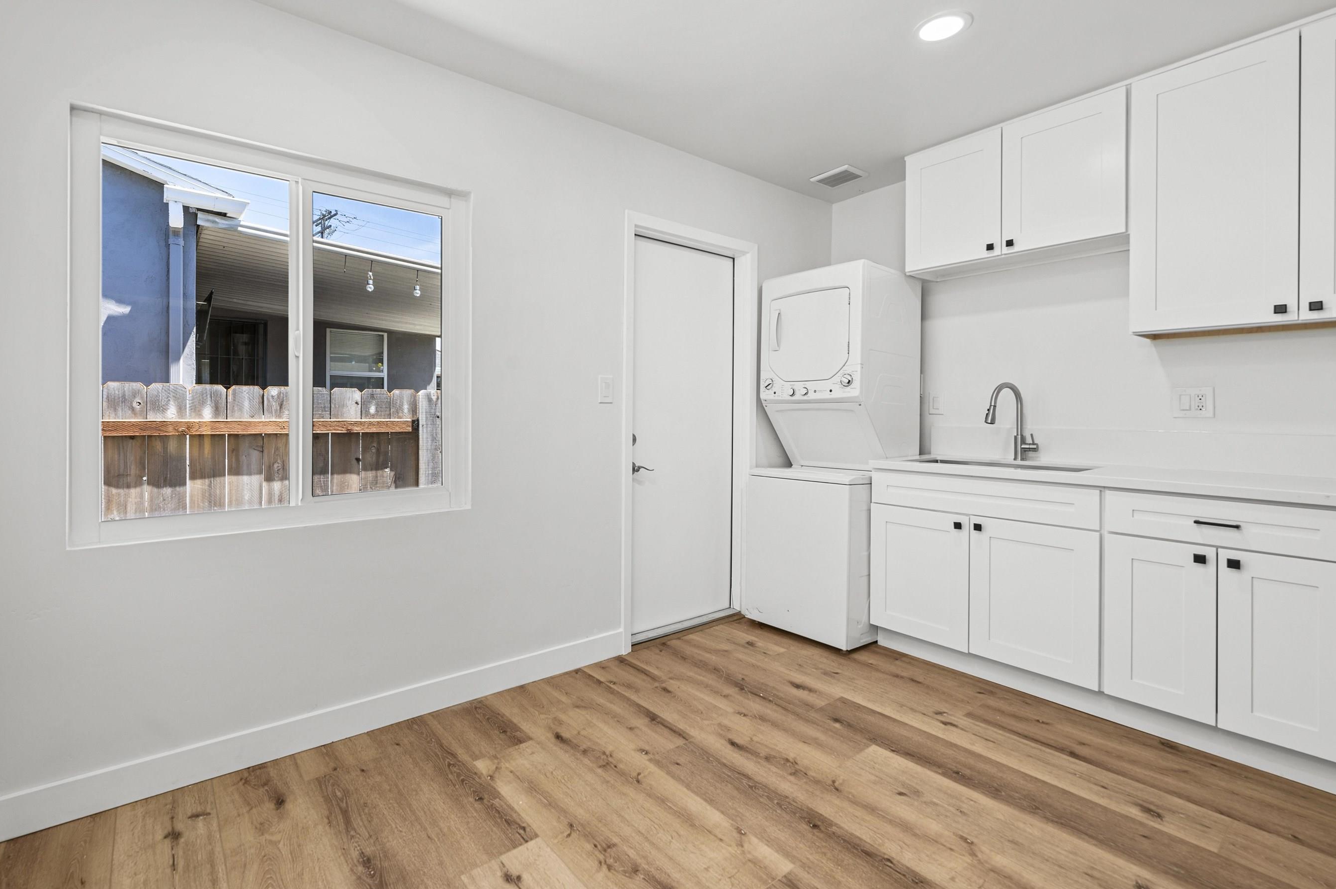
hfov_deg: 96.6
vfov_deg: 73.6
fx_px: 593
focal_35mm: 16
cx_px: 617
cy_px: 420
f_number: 8
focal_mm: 14
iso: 100
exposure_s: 1/4
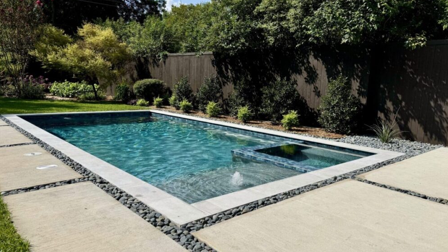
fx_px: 321
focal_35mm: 27
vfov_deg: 42.9
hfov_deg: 69.8
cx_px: 230
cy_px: 131
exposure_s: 1/6410
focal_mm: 6.76
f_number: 1.78
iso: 80
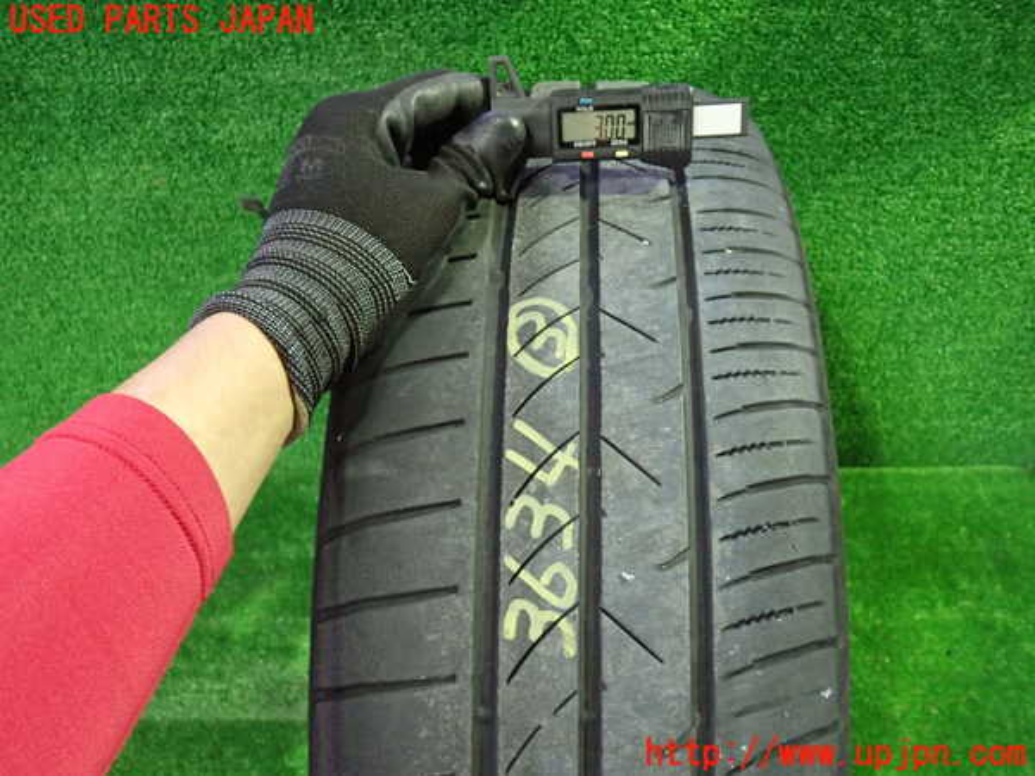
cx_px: 518
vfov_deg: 46.8
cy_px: 388
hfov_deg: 60.0
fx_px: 897
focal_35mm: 30
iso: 800
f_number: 2.3
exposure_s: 1/30
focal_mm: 5.4
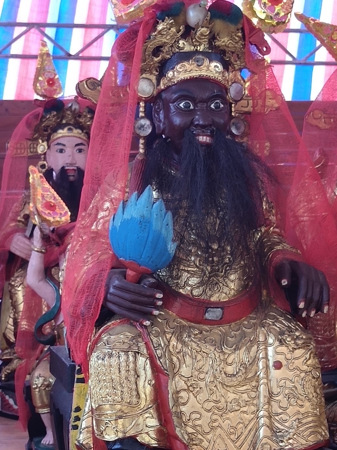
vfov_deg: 19.8
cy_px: 283
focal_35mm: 99
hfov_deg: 14.9
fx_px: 1285
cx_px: 169
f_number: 1.8
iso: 50
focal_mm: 4.27
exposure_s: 1/133
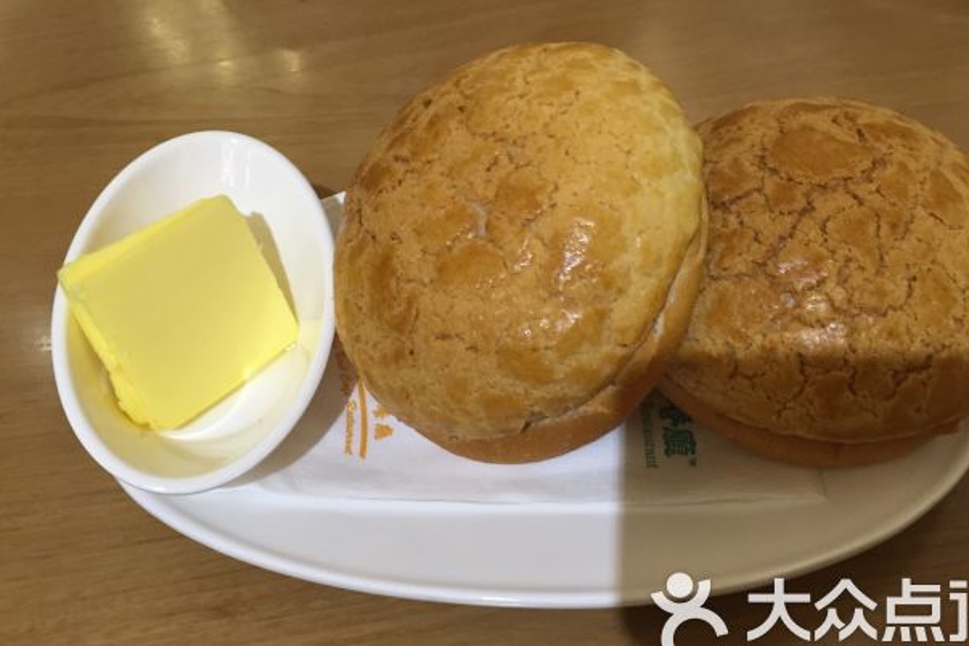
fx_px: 942
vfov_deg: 37.8
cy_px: 272
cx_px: 492
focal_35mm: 35
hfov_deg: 54.4
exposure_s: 1/33
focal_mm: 4.15
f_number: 2.2
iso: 125
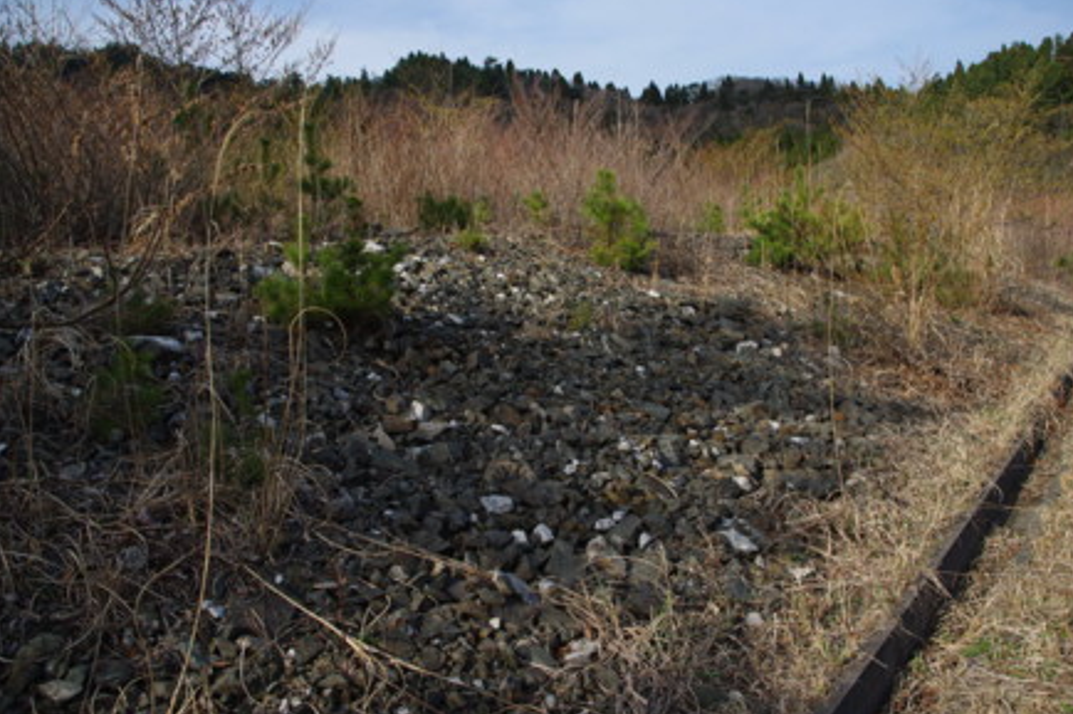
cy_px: 356
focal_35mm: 28
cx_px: 549
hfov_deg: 65.5
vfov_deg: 46.4
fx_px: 834
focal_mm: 18
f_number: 6.7
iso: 100
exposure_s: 1/250
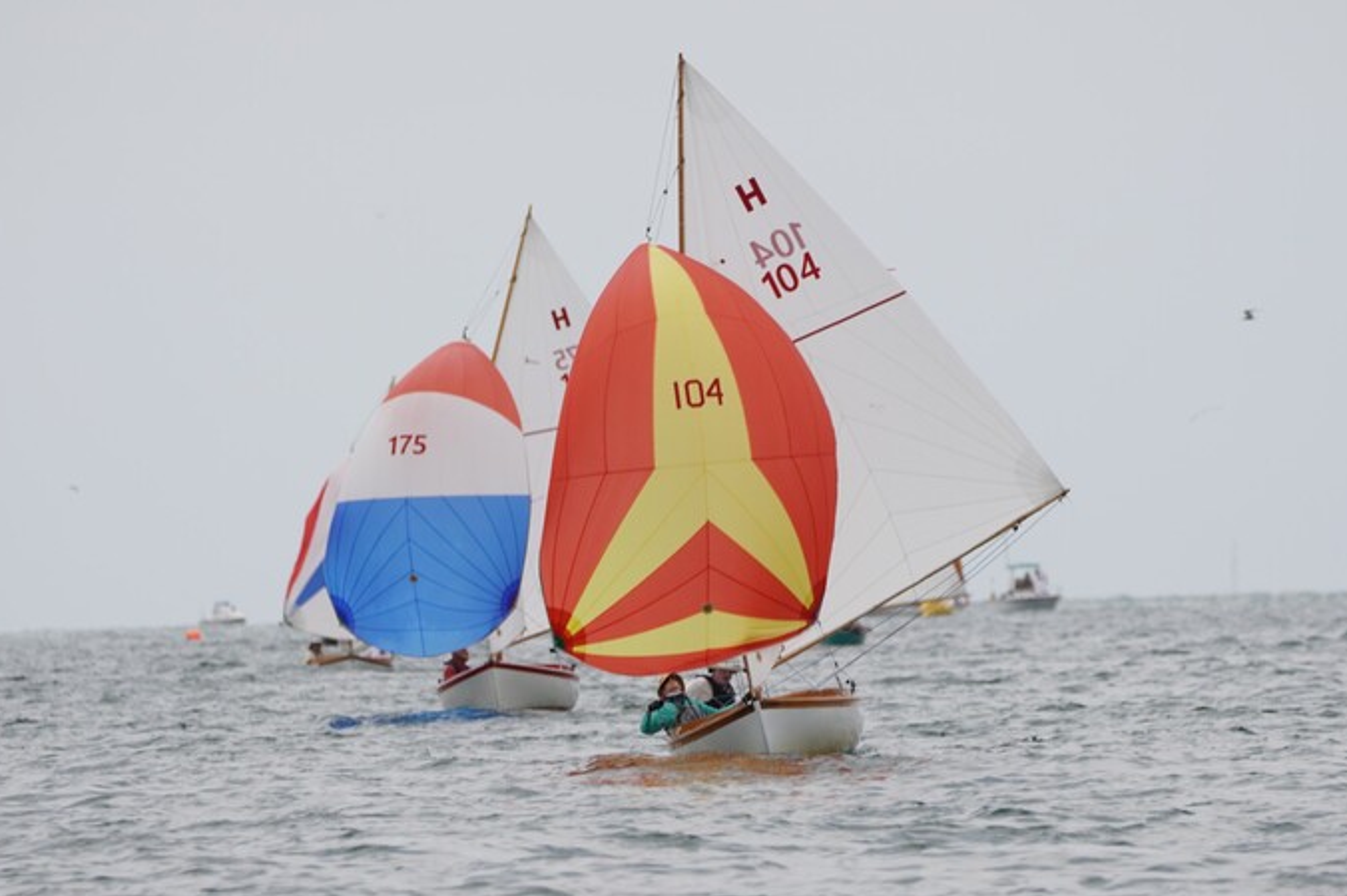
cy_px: 479
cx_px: 707
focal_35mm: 595
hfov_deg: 3.5
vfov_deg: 2.3
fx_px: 22236
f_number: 5.6
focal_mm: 335
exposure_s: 1/1250
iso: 160
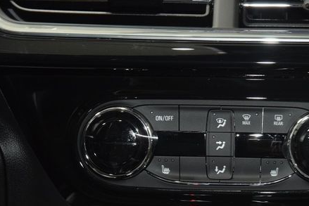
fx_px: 1314
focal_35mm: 153
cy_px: 149
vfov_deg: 9.0
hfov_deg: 13.4
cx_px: 223
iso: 1600
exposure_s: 1/25
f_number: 4.5
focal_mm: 70
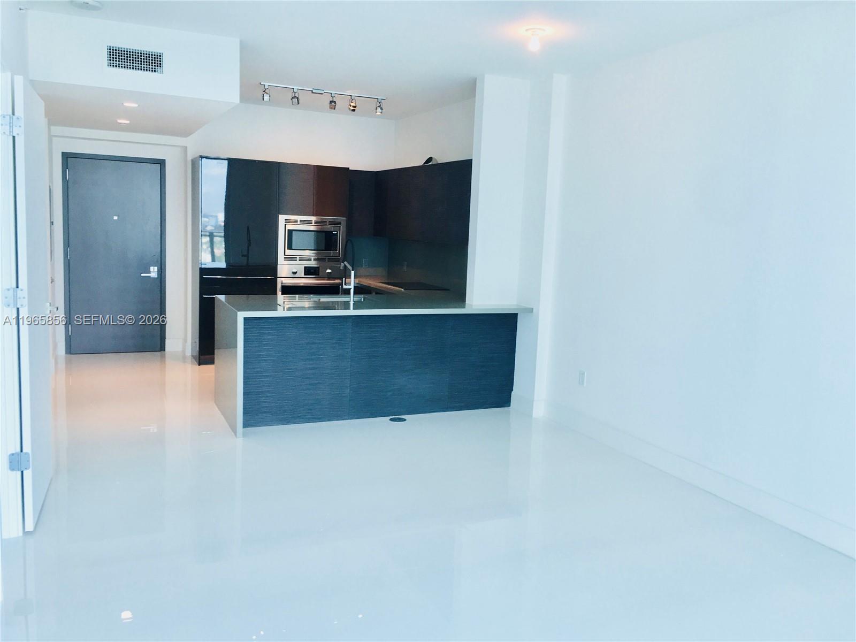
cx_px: 428
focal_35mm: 29
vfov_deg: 48.2
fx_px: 717
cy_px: 321
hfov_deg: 61.7
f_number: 2.2
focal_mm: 4.15
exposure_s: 1/60
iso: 32
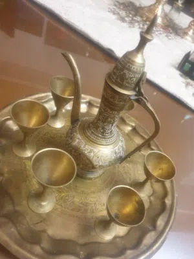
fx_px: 194
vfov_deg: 67.3
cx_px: 97
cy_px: 130
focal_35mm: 26
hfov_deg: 53.1
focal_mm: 4.3
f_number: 1.5
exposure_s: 1/25
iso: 320
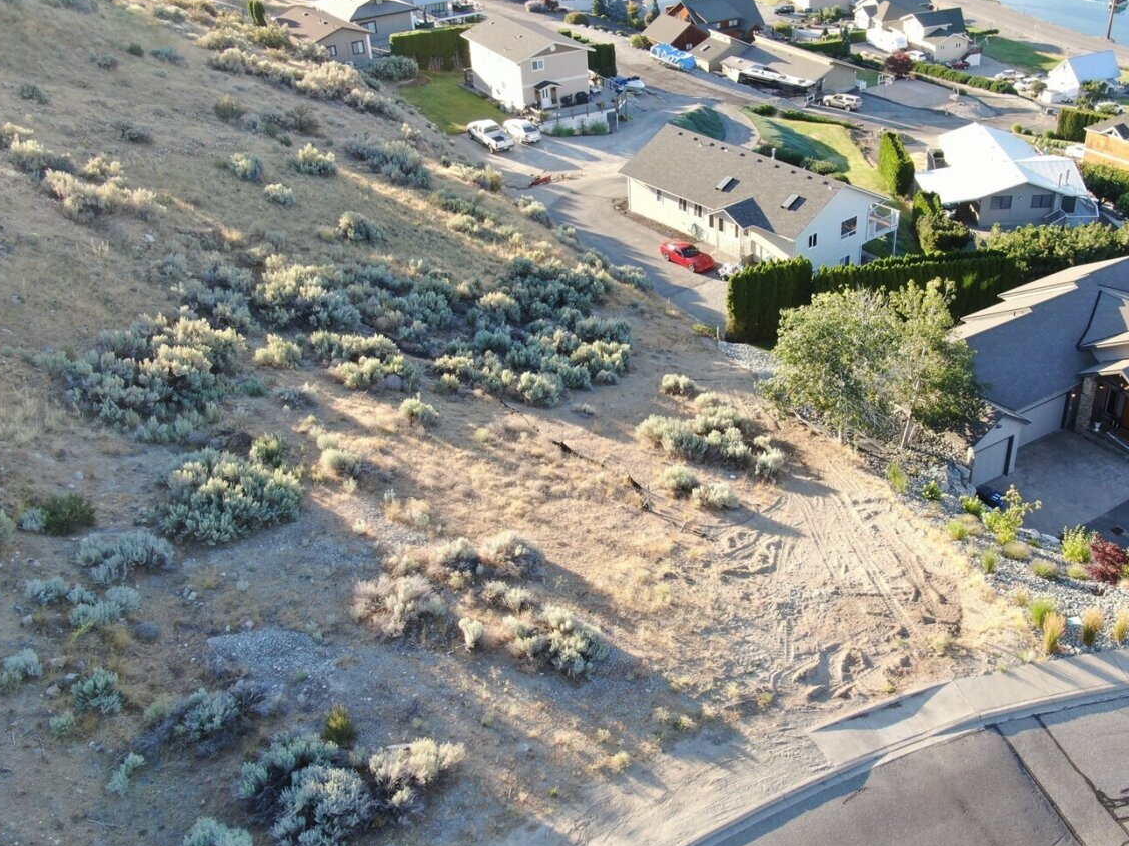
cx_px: 693
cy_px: 414
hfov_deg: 50.9
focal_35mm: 36
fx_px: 1174
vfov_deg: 39.7
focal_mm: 5.11
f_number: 3
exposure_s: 1/160
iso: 100
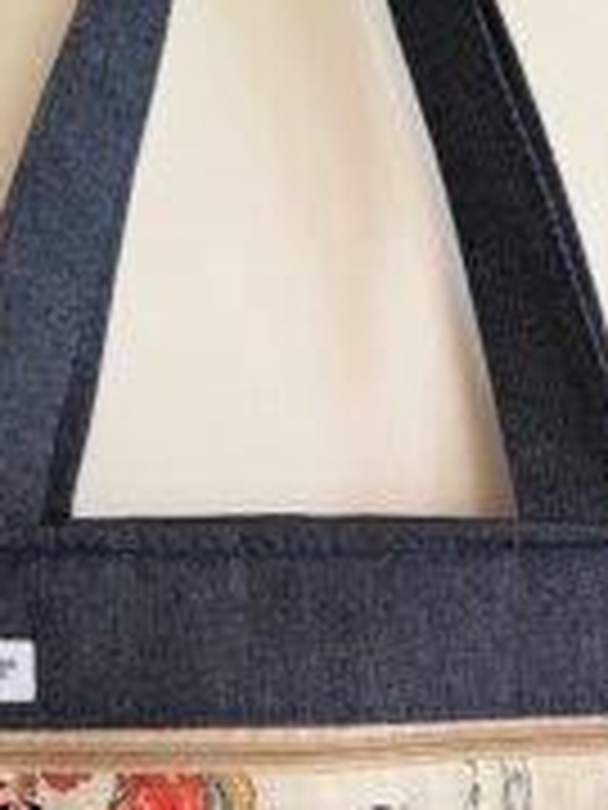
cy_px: 610
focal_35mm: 68
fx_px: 1592
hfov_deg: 21.6
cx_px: 279
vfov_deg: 28.1
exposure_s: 1/50
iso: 50
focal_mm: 5.54
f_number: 1.8
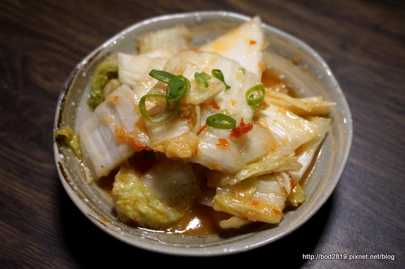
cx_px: 202
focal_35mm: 46
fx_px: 522
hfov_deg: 42.4
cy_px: 134
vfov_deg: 28.9
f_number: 5
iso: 3200
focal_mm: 31
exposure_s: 1/40
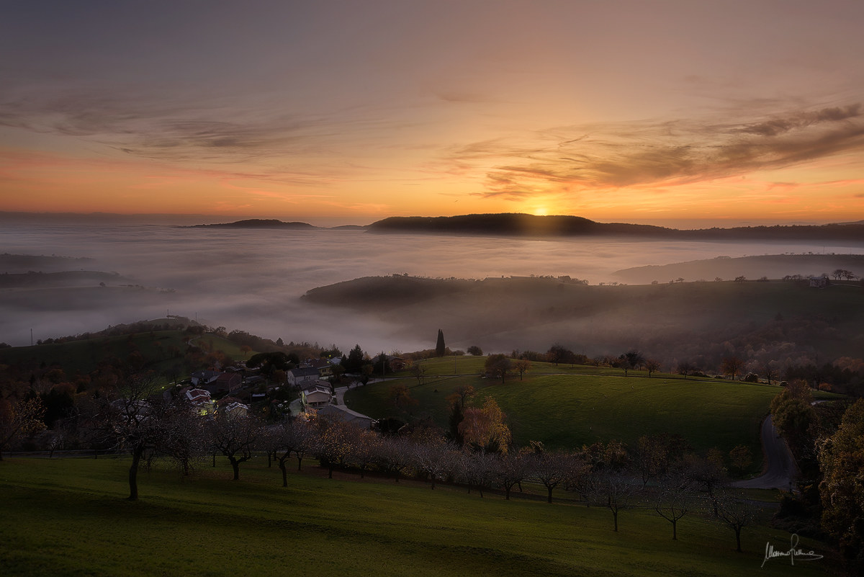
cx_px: 432
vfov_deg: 43.6
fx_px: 720
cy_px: 288
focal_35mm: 30
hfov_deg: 61.9
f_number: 8
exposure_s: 1/2
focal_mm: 30
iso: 160
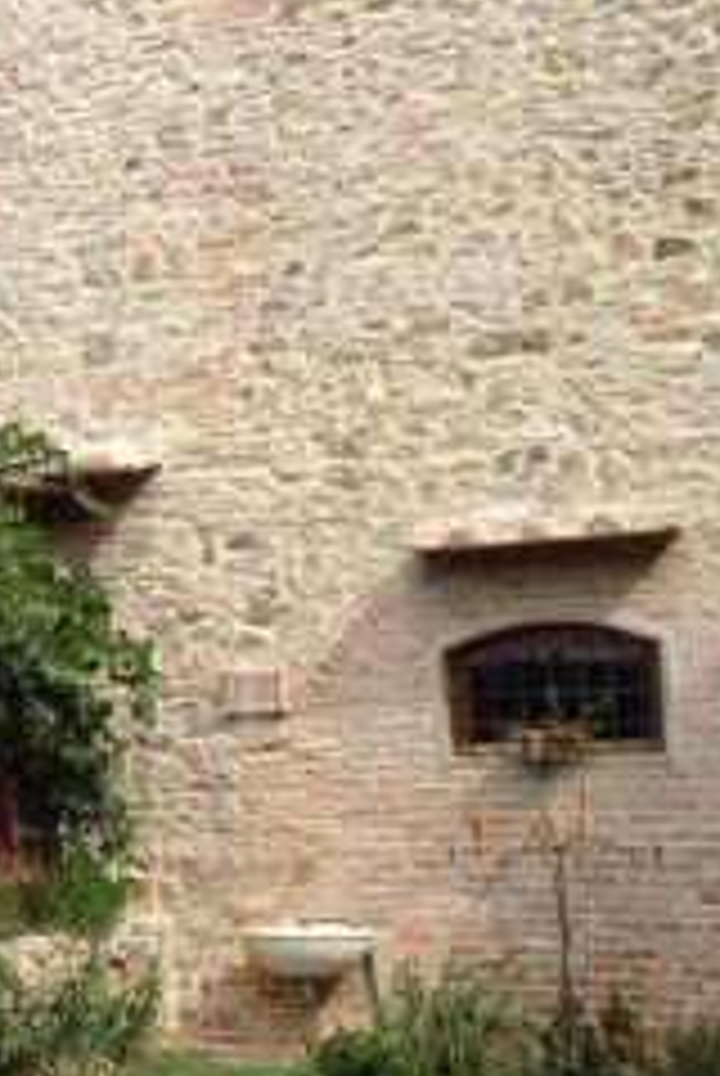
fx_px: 2273
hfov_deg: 17.7
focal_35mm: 76
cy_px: 502
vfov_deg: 26.6
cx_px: 63
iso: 64
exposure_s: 1/1042
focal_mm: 4.28
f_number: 2.4
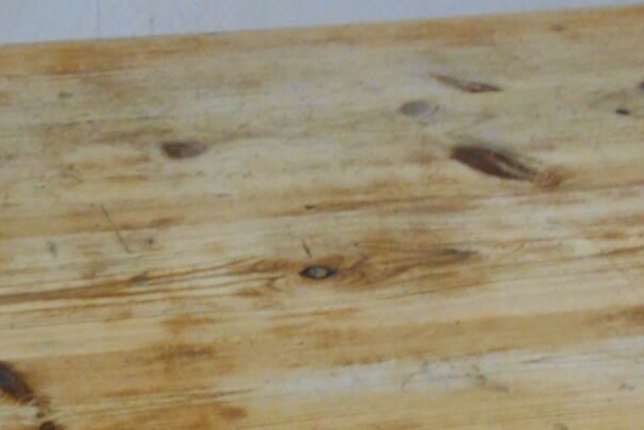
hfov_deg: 27.9
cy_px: 481
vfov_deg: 18.2
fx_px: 1288
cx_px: 222
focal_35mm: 72
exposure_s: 1/20
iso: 400
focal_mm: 4.6
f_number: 3.2
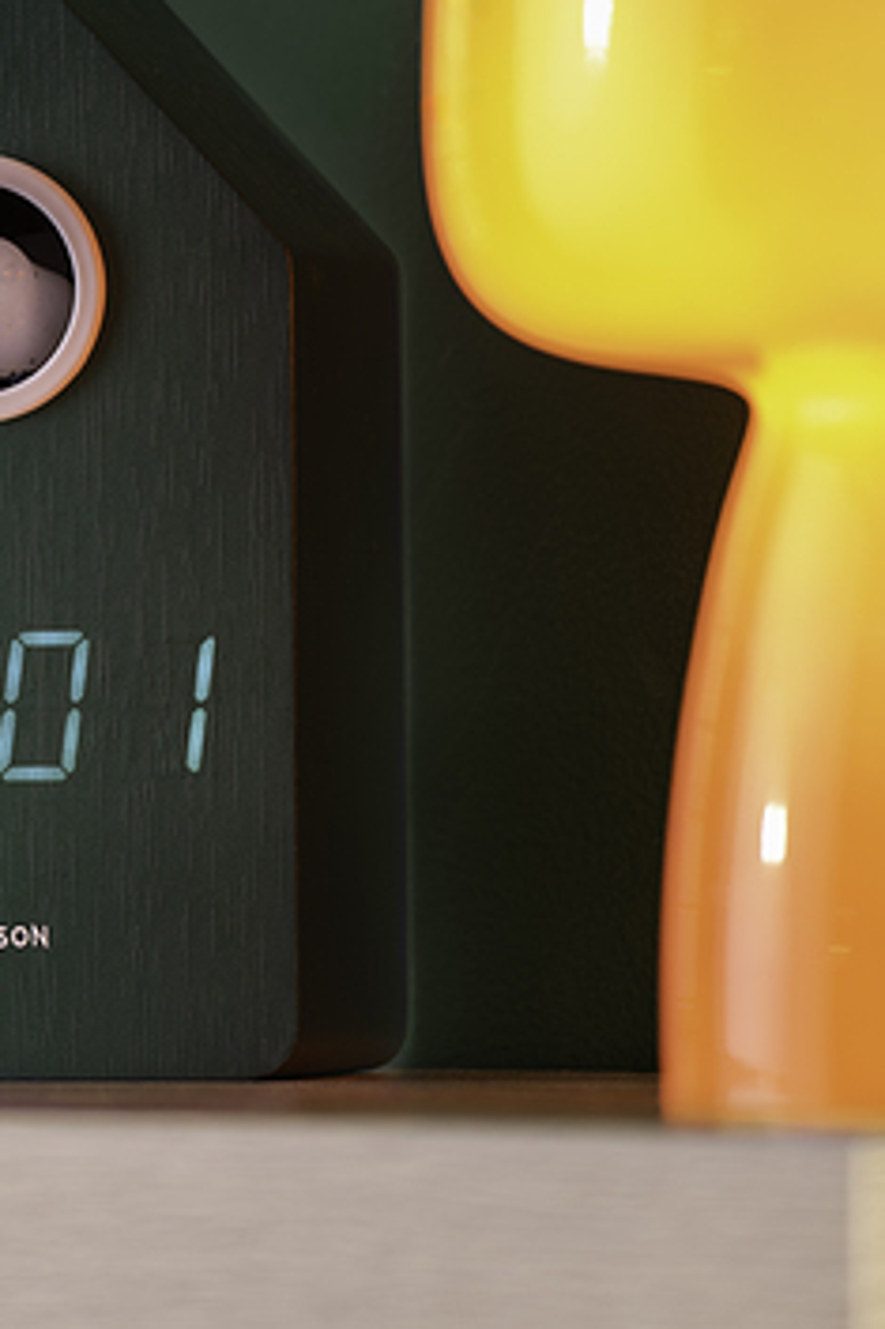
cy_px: -13
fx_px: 14062
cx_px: 49
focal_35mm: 381
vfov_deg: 5.4
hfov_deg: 3.6
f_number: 4
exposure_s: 1/2
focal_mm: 155
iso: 31
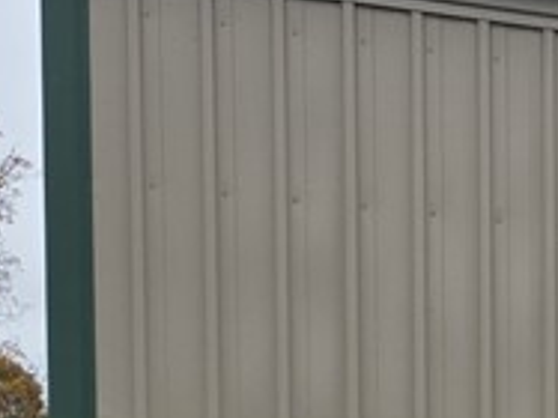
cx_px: 1391
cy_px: 702
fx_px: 2030
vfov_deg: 11.1
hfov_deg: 12.1
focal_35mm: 126
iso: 80
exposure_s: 1/1681
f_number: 1.7
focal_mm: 6.3
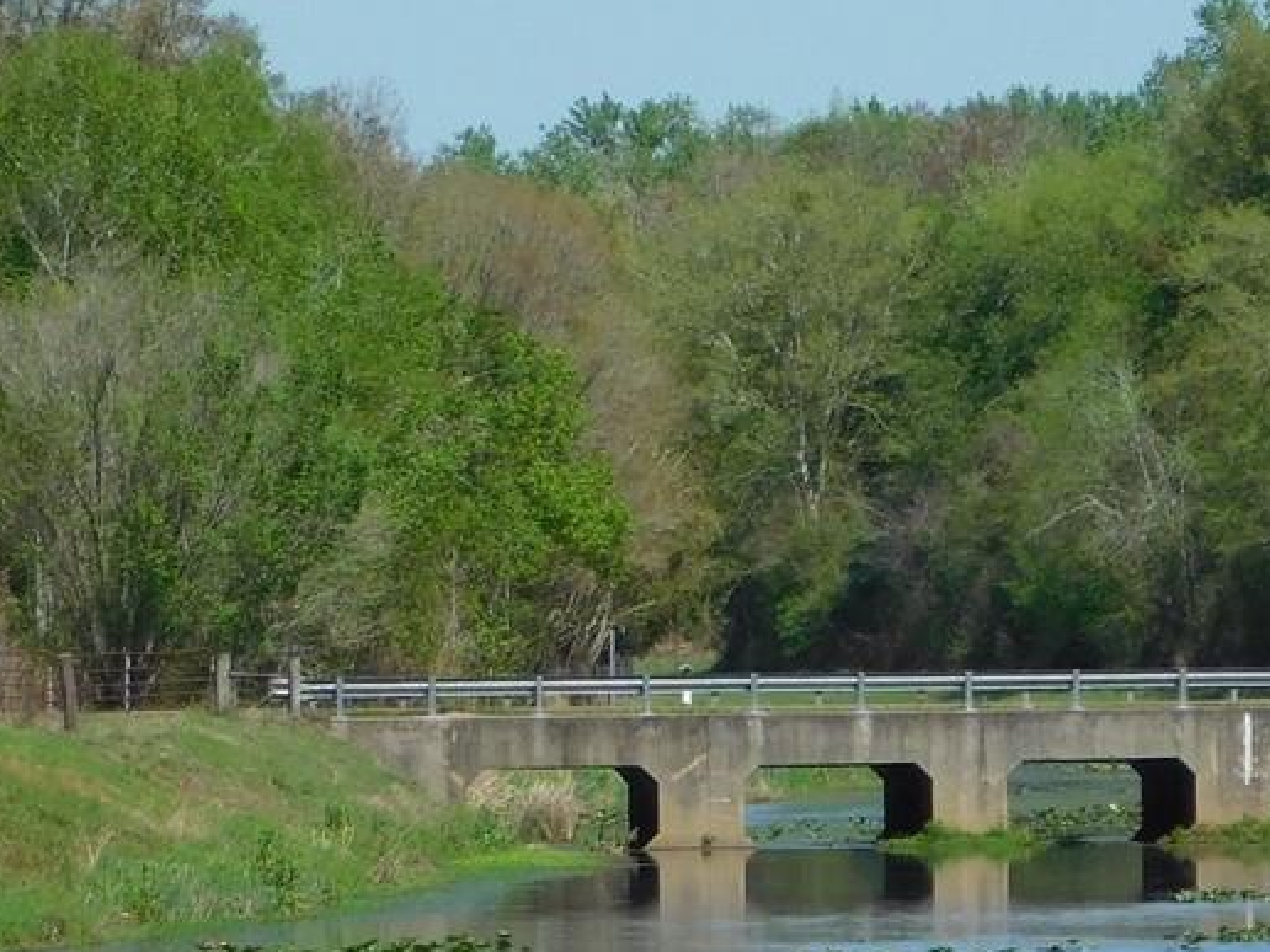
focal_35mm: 570
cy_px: 588
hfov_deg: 3.5
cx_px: 573
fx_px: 20912
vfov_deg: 2.6
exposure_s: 1/800
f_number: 5.4
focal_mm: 32.7
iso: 125
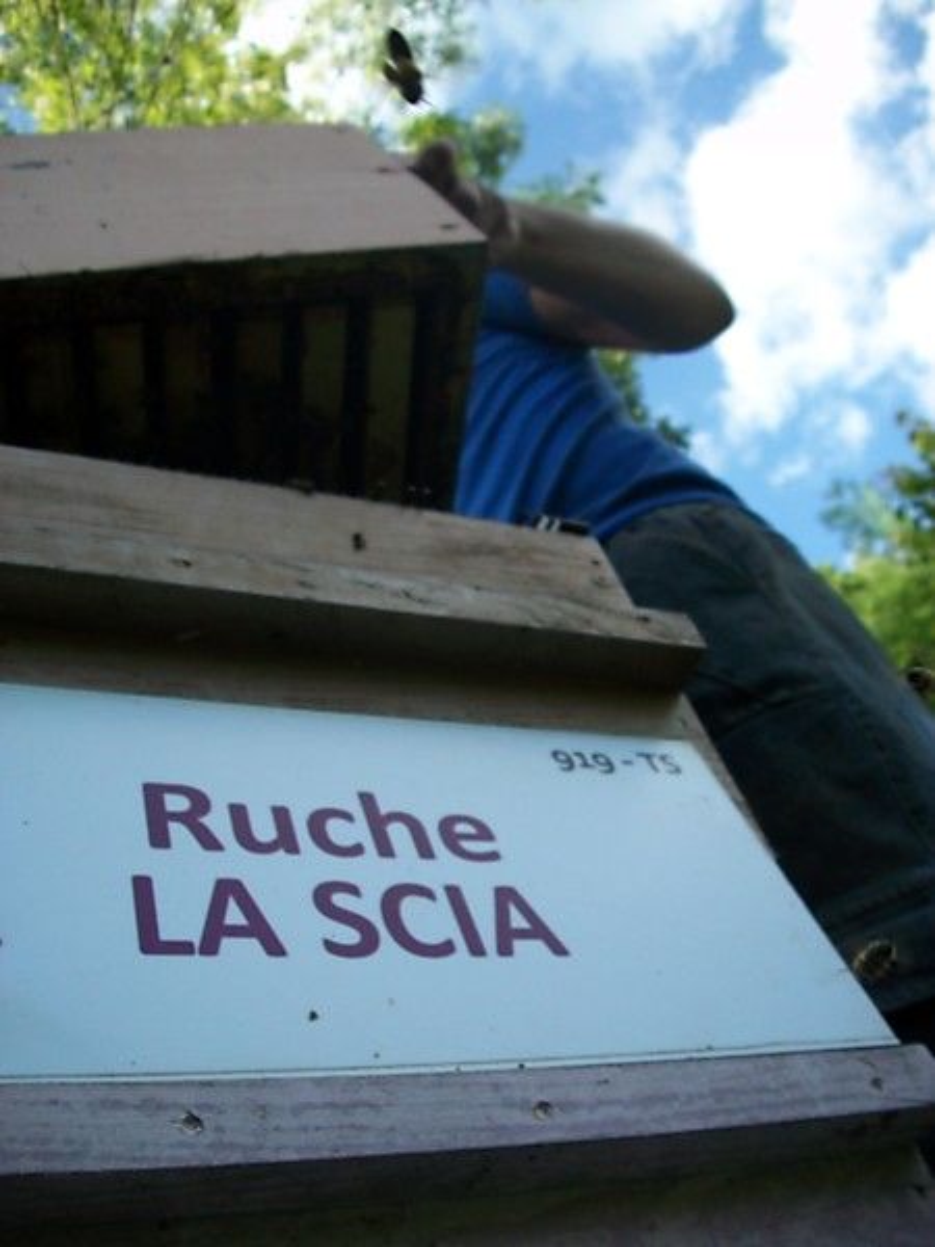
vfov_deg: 56.8
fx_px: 1152
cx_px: 468
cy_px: 624
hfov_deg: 44.2
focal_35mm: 32
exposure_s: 1/400
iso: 80
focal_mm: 5.7
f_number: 2.9
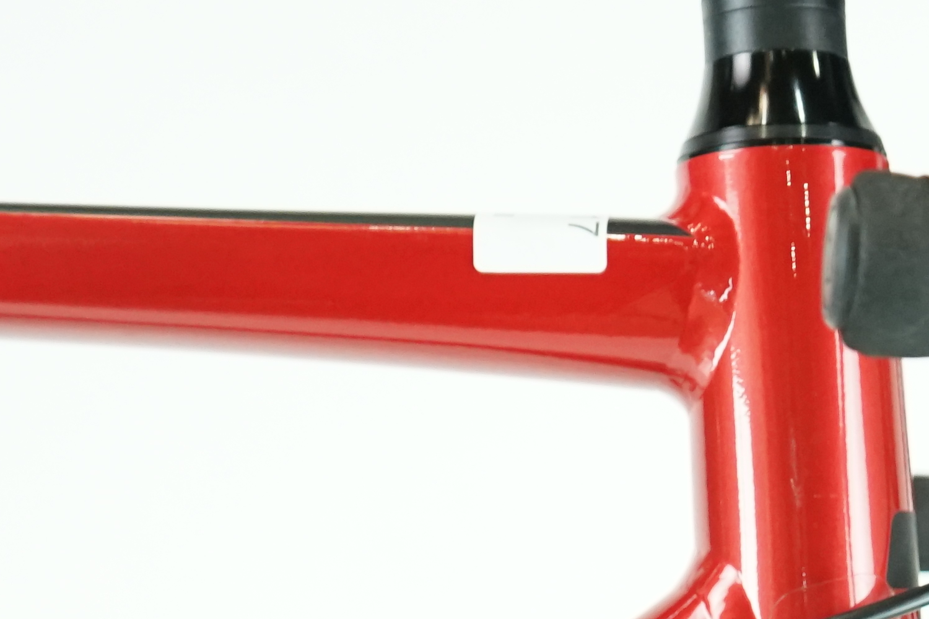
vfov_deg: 10.2
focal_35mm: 128
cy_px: 1057
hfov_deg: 15.6
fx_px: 3303
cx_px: 1014
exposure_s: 1/200
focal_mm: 32
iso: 2000
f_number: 4.5
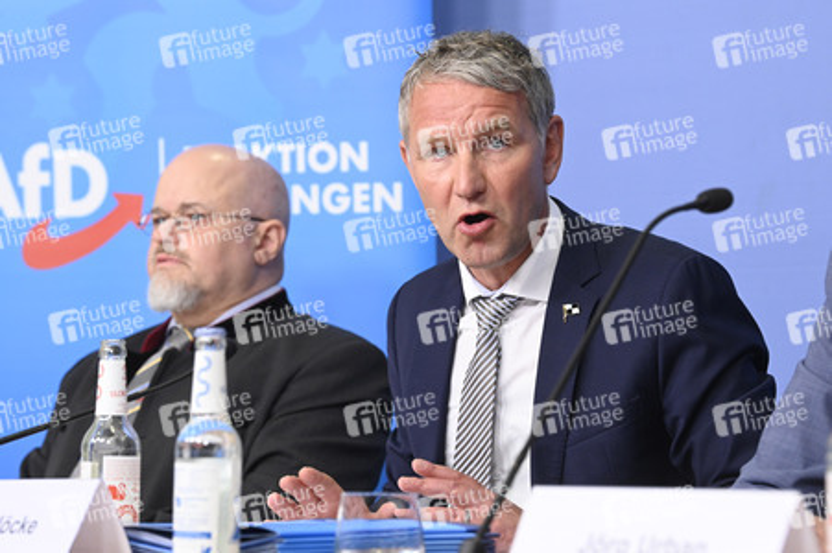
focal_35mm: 135
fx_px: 3118
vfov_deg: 10.1
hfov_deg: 15.2
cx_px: 416
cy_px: 276
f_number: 5.6
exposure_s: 1/400
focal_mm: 135
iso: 3200
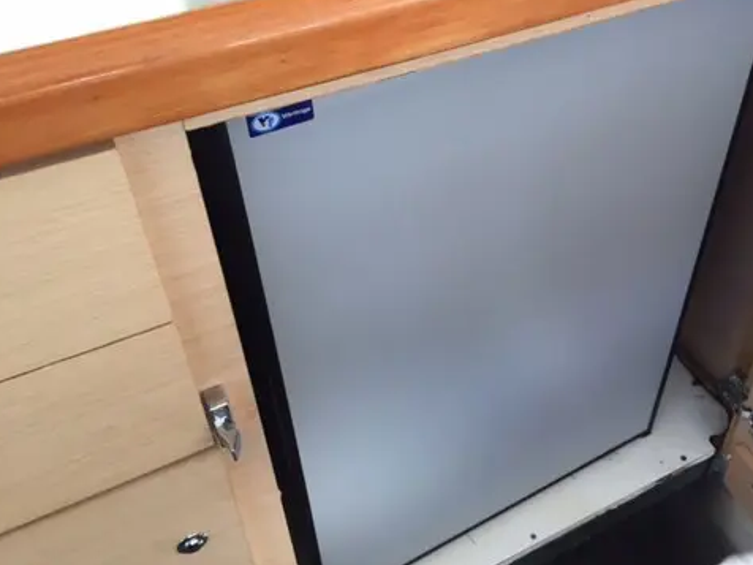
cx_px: 495
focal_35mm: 39
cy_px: 290
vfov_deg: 36.8
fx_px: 848
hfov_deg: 47.2
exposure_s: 1/30
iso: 32
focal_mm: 4.15
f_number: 2.2
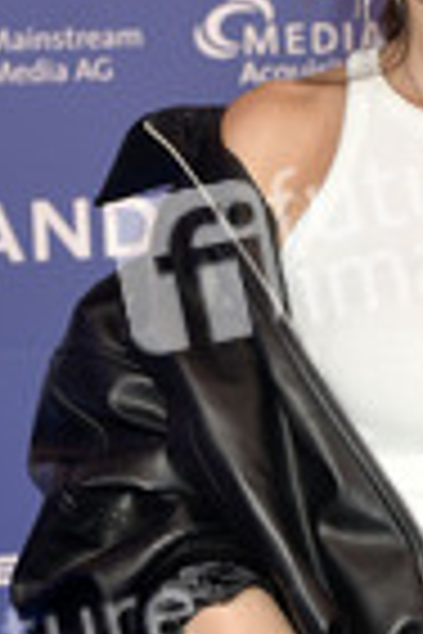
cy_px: 472
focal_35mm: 147
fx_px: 2591
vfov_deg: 13.9
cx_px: 472
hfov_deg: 9.2
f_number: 5
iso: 1250
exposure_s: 1/250
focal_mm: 52
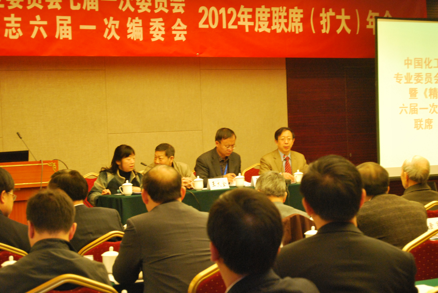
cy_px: 146
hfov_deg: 24.6
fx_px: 1005
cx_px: 219
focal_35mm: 82
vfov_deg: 16.6
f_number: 5.6
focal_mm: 55
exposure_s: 1/30
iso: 1400
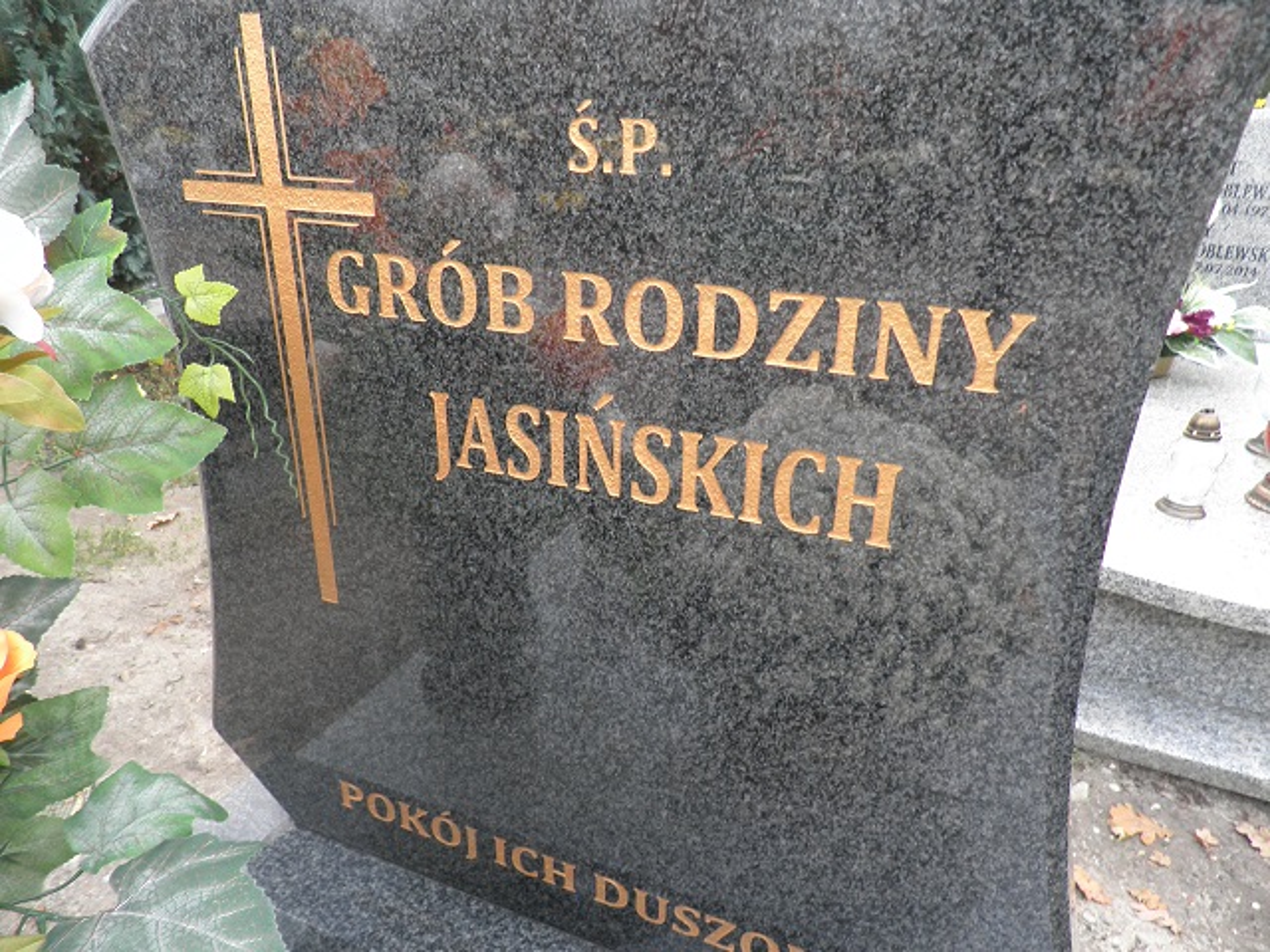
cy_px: 476
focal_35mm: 24
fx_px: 881
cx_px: 635
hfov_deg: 71.6
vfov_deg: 56.8
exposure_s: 1/30
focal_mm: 4.3
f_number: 3.3
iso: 100
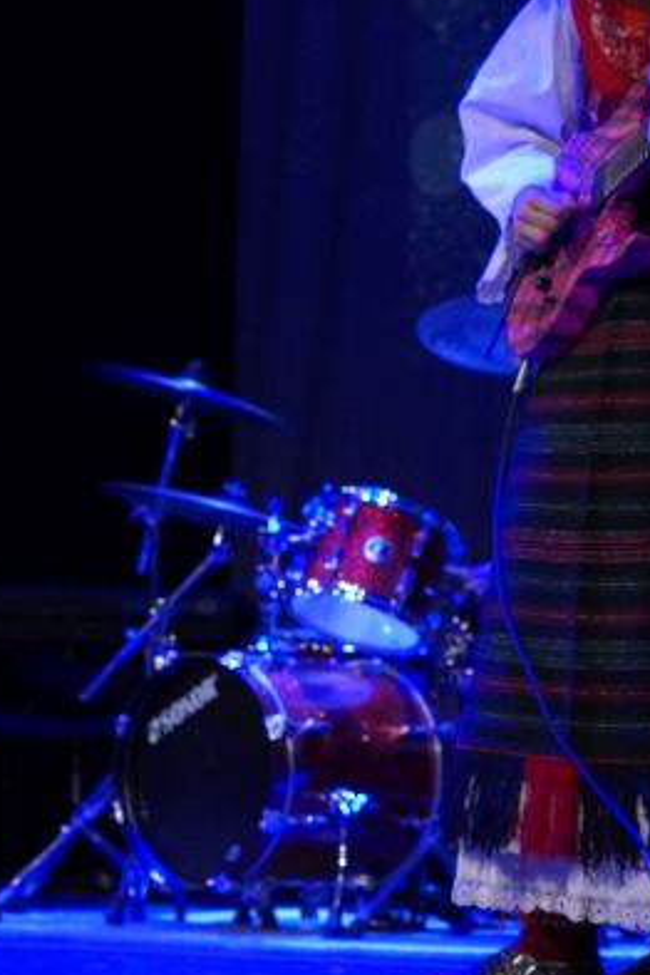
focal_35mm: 151
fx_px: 4099
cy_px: 394
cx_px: 662
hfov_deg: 9.0
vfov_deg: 13.6
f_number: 3.5
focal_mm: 40.1
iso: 1600
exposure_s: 1/160
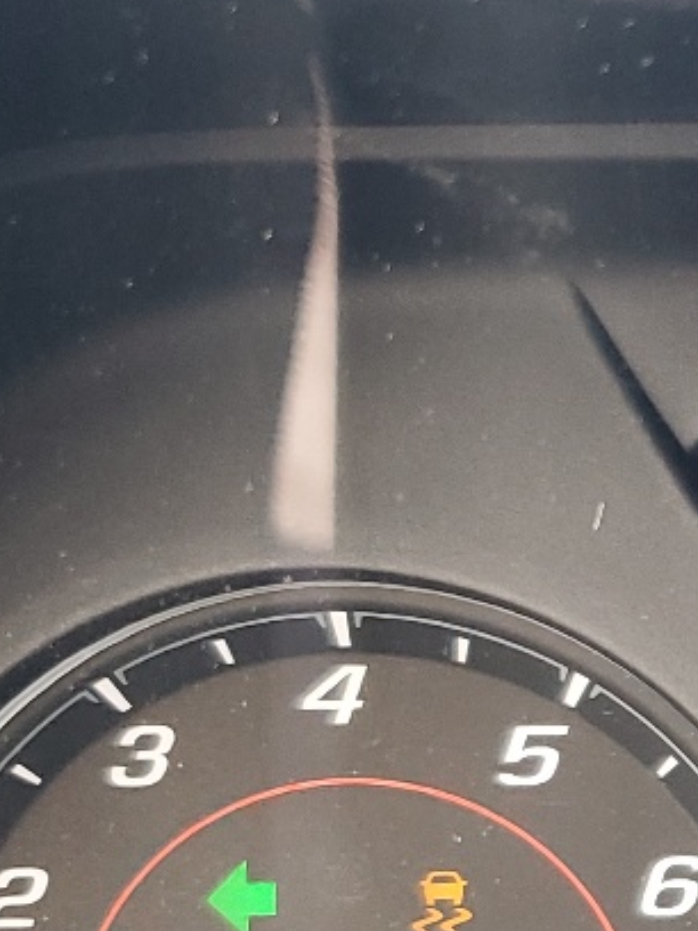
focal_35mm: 102
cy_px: 751
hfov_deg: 13.0
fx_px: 2742
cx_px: 1282
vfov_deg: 19.1
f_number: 1.5
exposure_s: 1/120
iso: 84
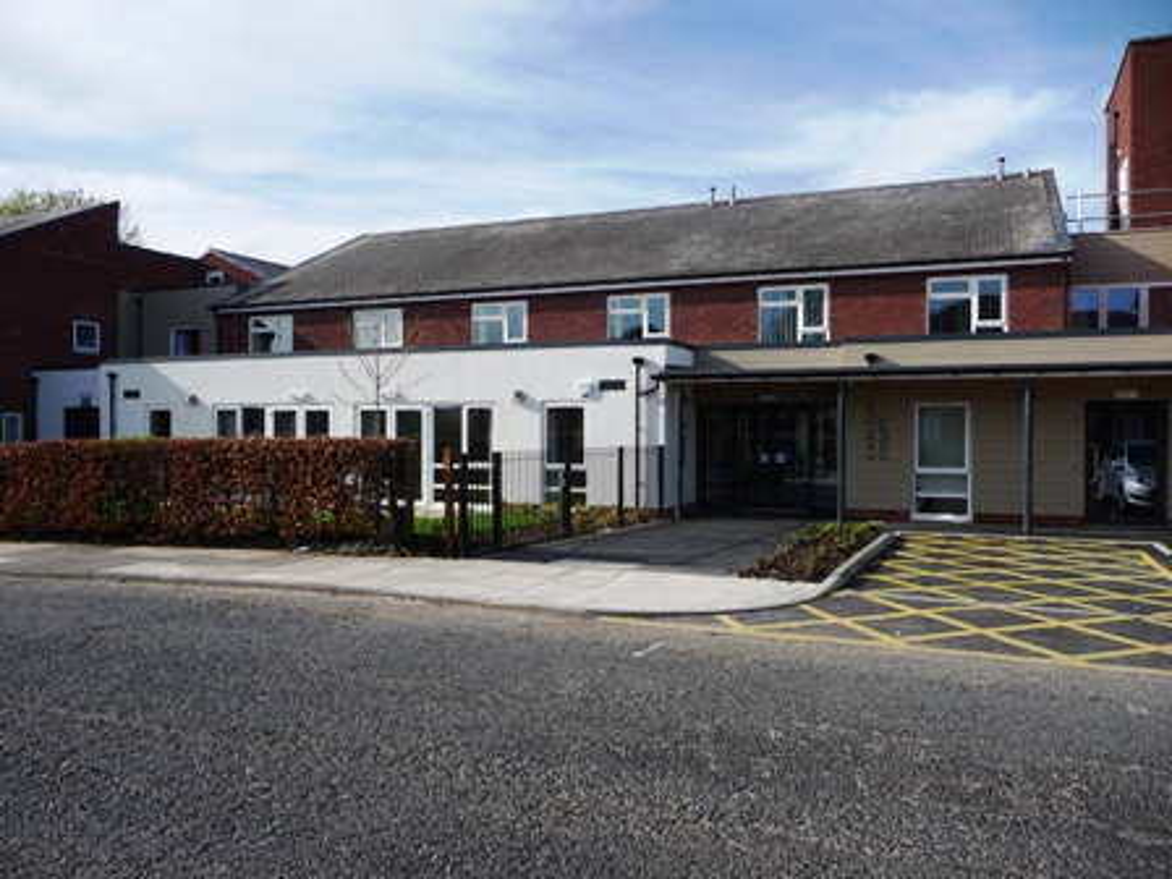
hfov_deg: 63.4
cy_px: 440
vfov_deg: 49.7
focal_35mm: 28
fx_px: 948
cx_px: 586
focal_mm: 4.7
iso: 100
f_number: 3.3
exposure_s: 1/1000
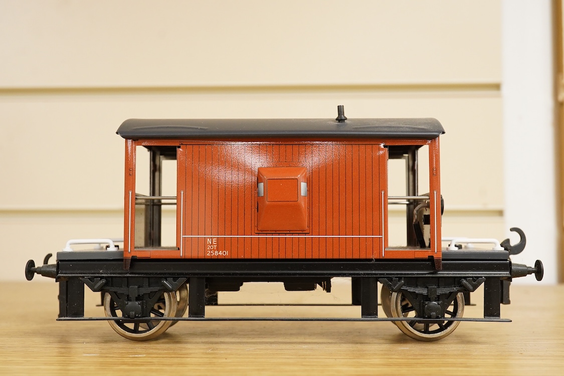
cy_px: 188
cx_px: 282
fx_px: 705
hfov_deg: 43.6
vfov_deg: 29.9
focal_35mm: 45
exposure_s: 1/80
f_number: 13
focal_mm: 30
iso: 2500
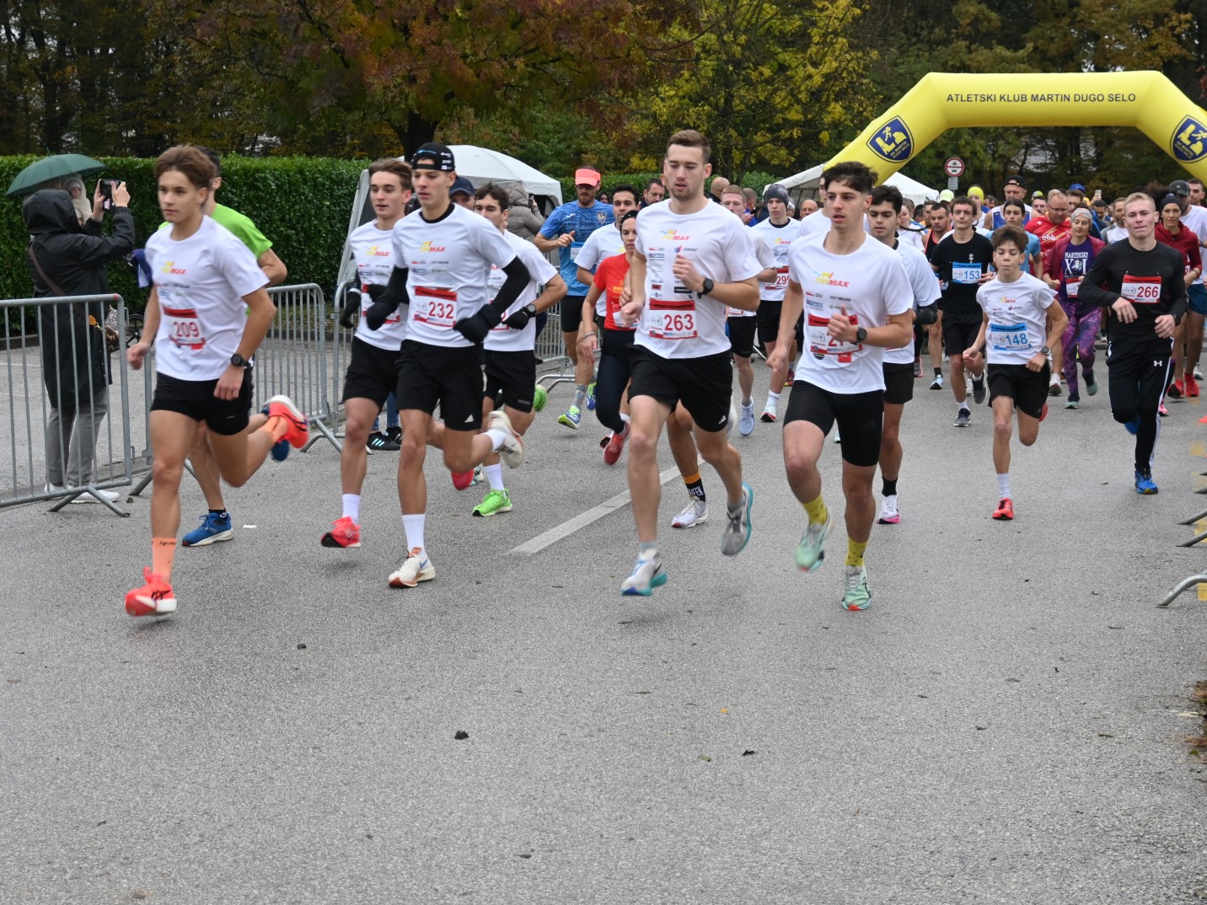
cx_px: 671
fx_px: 2162
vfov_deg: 23.7
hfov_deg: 31.2
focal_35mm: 62
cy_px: 452
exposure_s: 1/250
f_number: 5.6
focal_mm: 38
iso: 400
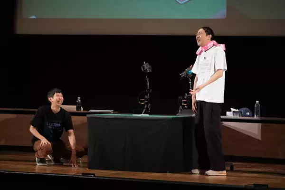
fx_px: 1536
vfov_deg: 7.1
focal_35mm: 194
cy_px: 95
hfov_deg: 10.6
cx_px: 142
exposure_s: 1/200
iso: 5000
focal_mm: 194
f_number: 6.3
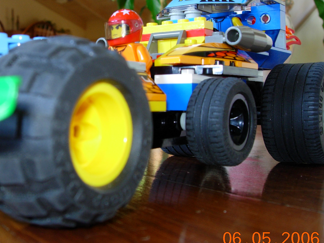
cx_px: 108
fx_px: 505
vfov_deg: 27.0
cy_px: 102
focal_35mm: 54
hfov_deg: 35.2
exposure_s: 1/2.3
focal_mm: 7.8
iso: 79
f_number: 4.8
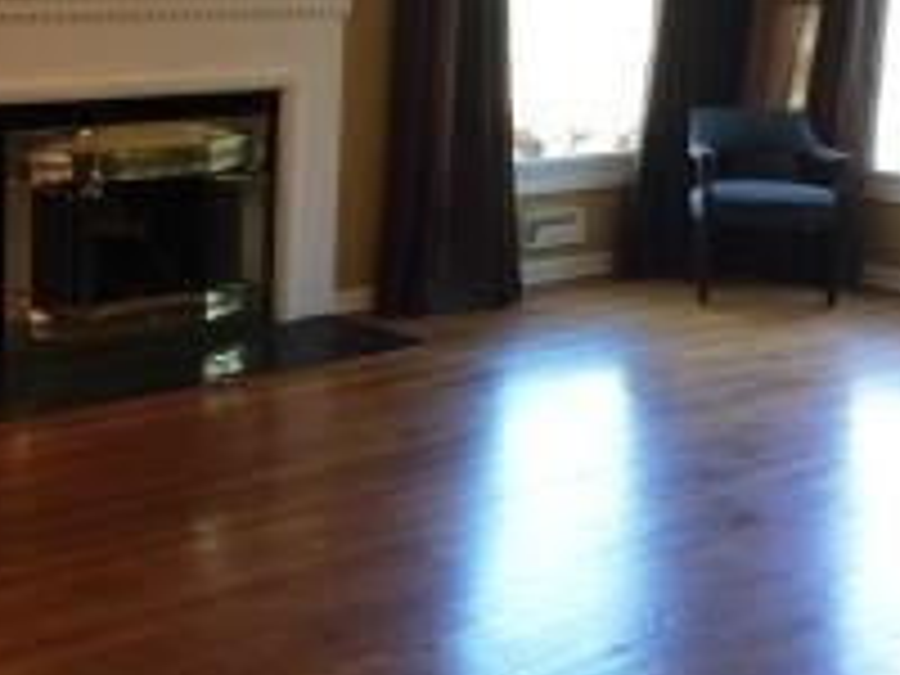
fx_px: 1690
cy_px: 171
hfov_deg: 29.3
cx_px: 216
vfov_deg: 22.4
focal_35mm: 65
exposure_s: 1/40
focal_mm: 4.15
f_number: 2.2
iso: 32
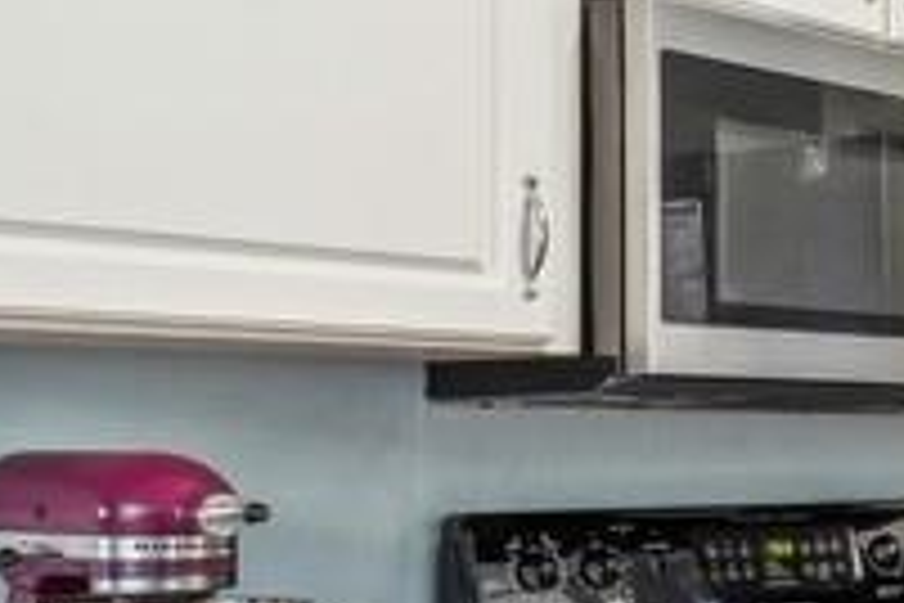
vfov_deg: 20.2
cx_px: 1691
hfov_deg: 20.1
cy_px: 400
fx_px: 1682
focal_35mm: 67
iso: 200
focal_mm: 10
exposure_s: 1/2
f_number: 8
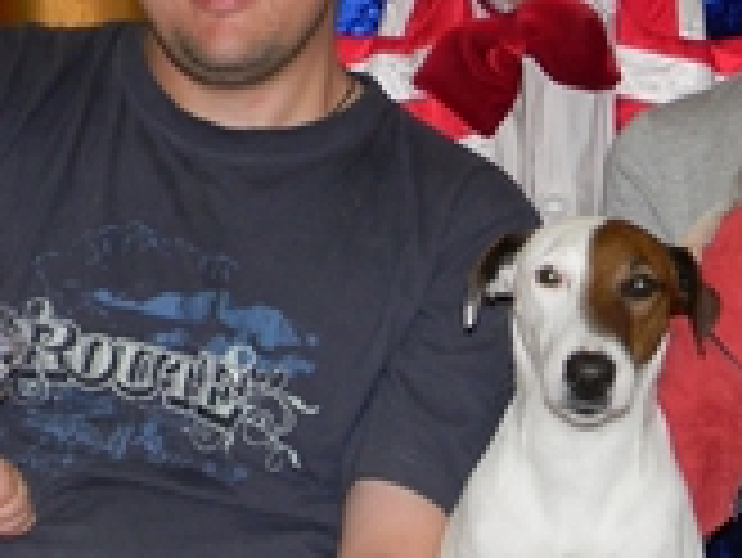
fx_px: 2102
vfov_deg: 15.1
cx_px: 508
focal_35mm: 98
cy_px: 198
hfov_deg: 19.9
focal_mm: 6.4
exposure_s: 1/30
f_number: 3.7
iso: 200
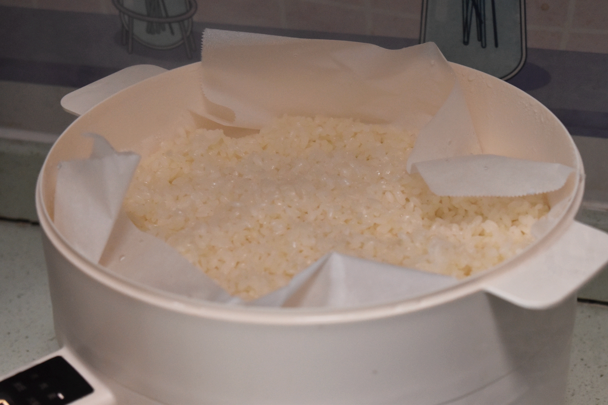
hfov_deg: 26.0
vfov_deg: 17.5
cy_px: 202
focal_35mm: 78
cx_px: 304
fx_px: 1317
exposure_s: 1/80
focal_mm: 52
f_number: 5.6
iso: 2000
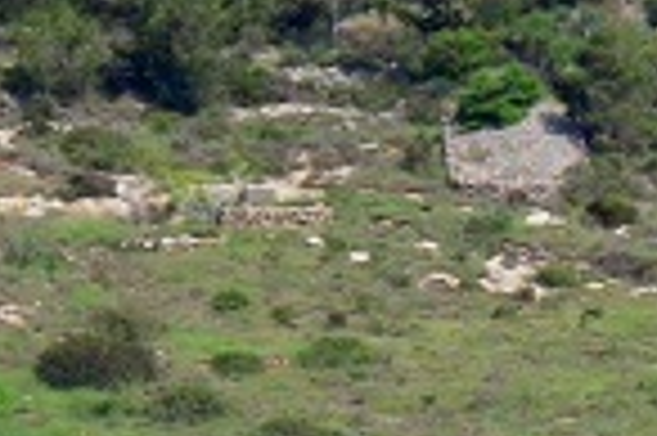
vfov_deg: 0.8
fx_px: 30852
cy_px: 942
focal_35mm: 1692
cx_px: 1699
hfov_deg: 1.2
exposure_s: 1/8000
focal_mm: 165
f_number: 6.3
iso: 1800
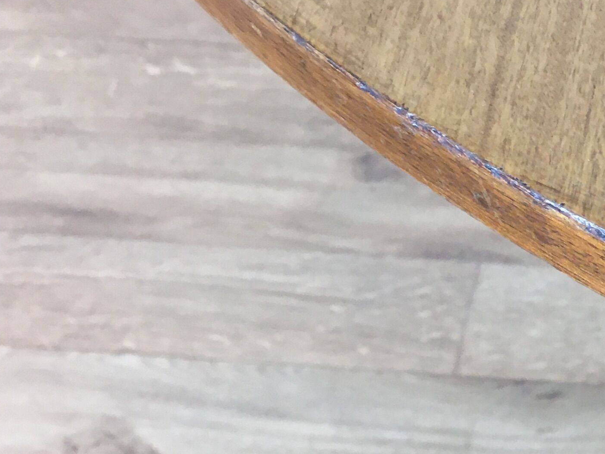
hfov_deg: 21.2
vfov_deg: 17.7
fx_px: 1451
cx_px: 805
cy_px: 335
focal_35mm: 83
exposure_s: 1/33
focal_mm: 4.15
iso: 100
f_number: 2.2
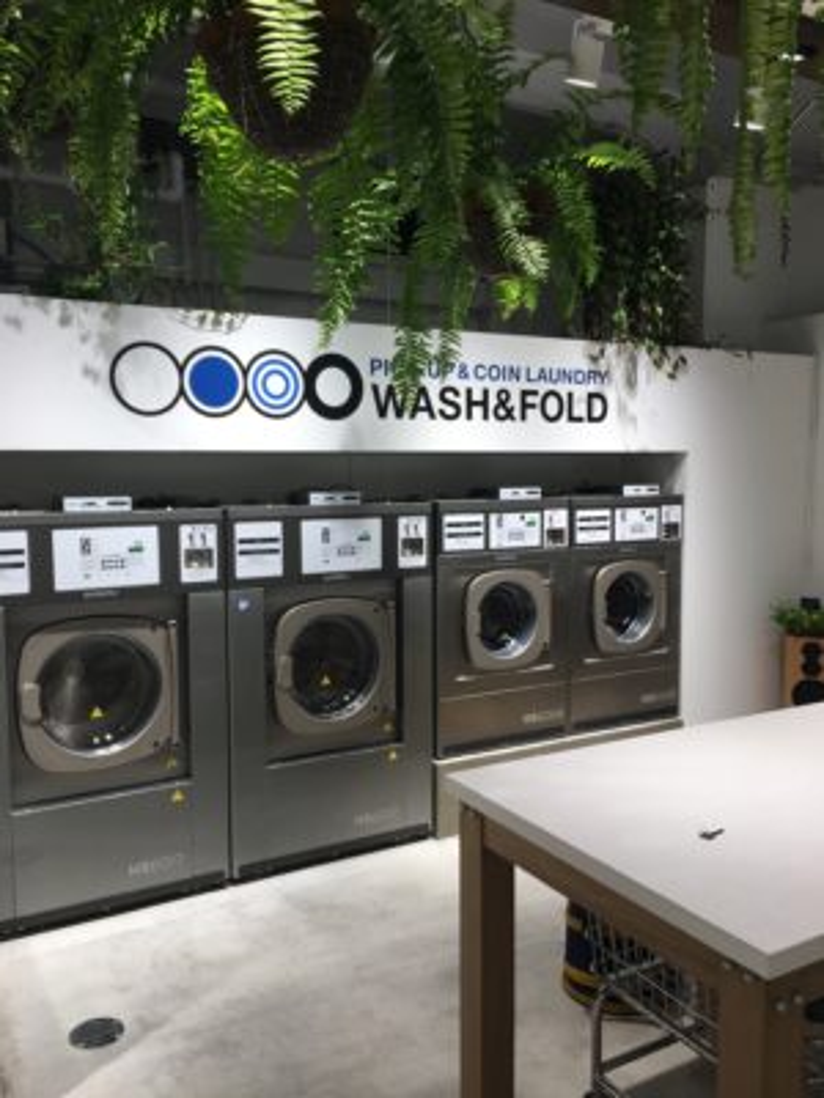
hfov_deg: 48.2
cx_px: 412
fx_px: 920
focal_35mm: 29
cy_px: 549
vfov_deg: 61.7
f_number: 2.2
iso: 25
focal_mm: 4.15
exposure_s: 1/60
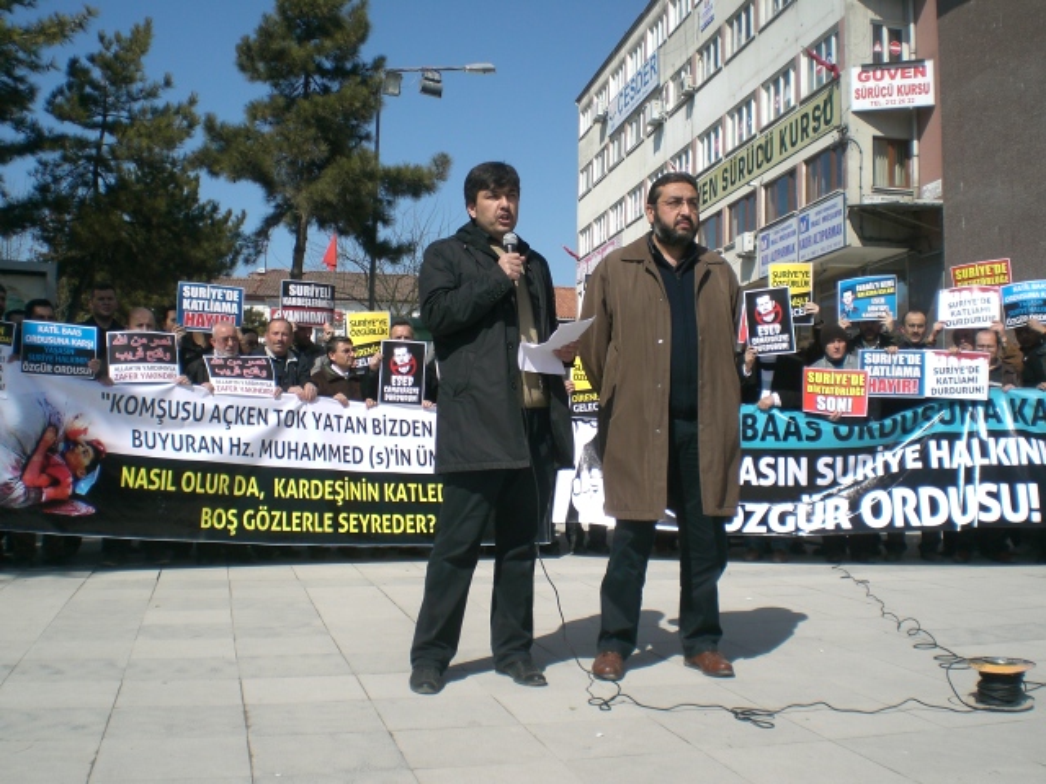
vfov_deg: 37.7
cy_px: 392
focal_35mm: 38
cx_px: 523
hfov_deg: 49.0
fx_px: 1148
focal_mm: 6.3
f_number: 4.4
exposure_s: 1/640
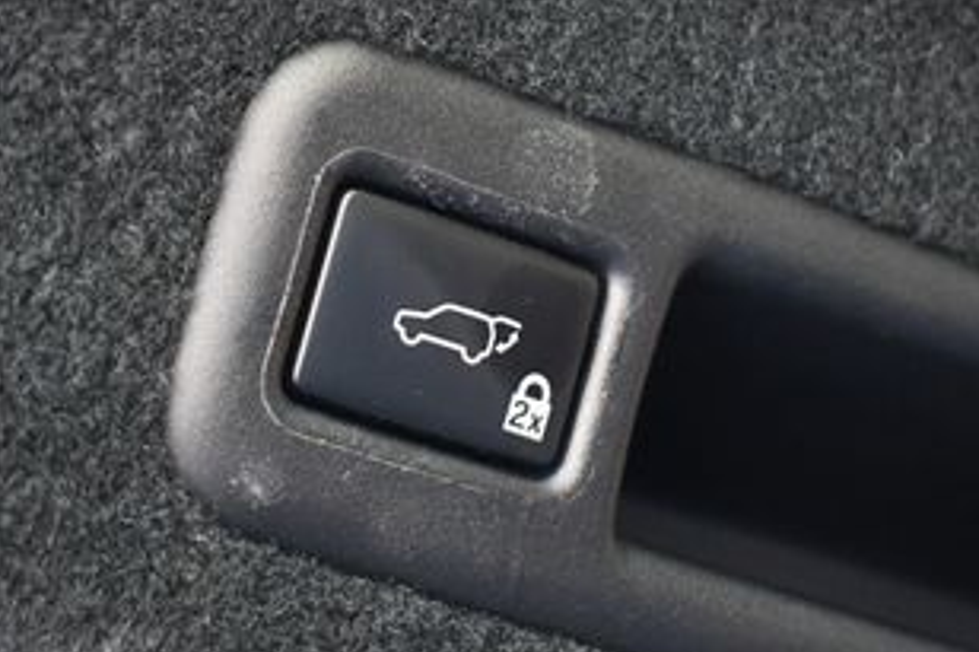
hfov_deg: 19.3
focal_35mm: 106
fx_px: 2881
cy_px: 210
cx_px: 474
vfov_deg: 12.9
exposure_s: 1/125
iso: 1600
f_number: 4.5
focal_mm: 34
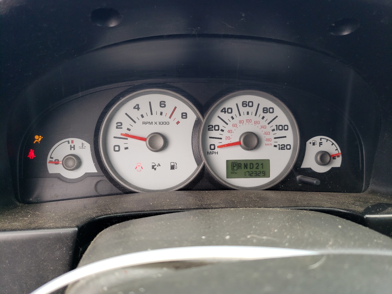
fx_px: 294
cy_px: 147
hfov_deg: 67.3
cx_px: 196
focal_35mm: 26
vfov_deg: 53.1
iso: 50
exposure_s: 1/130
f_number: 1.5
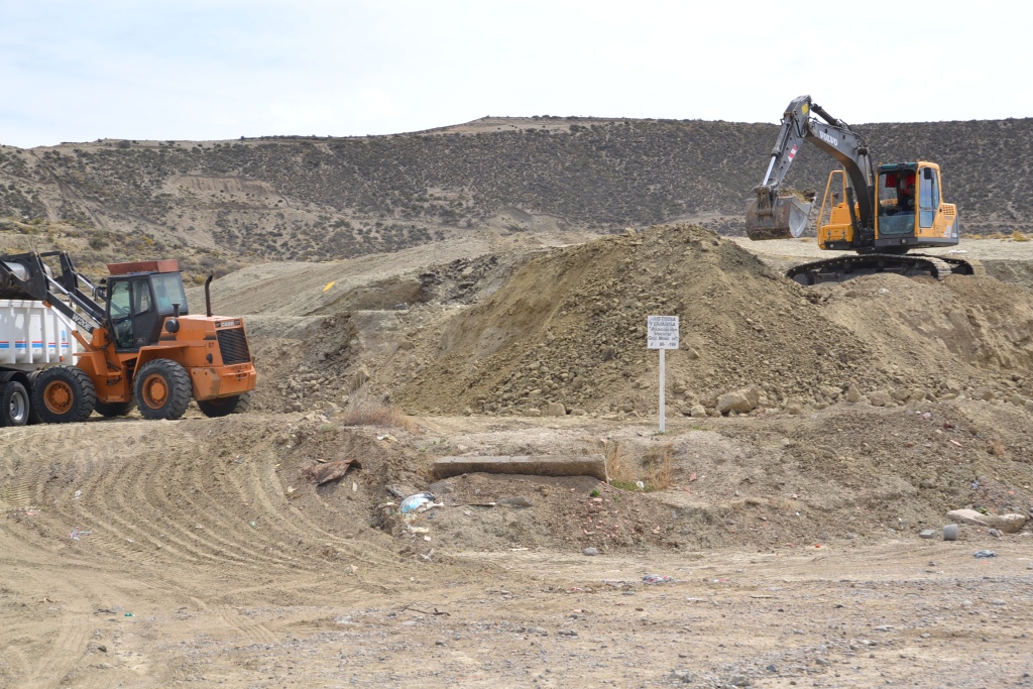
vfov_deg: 28.1
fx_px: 1377
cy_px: 344
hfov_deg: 41.1
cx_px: 516
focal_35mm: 48
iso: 100
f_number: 9
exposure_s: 1/320
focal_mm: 32
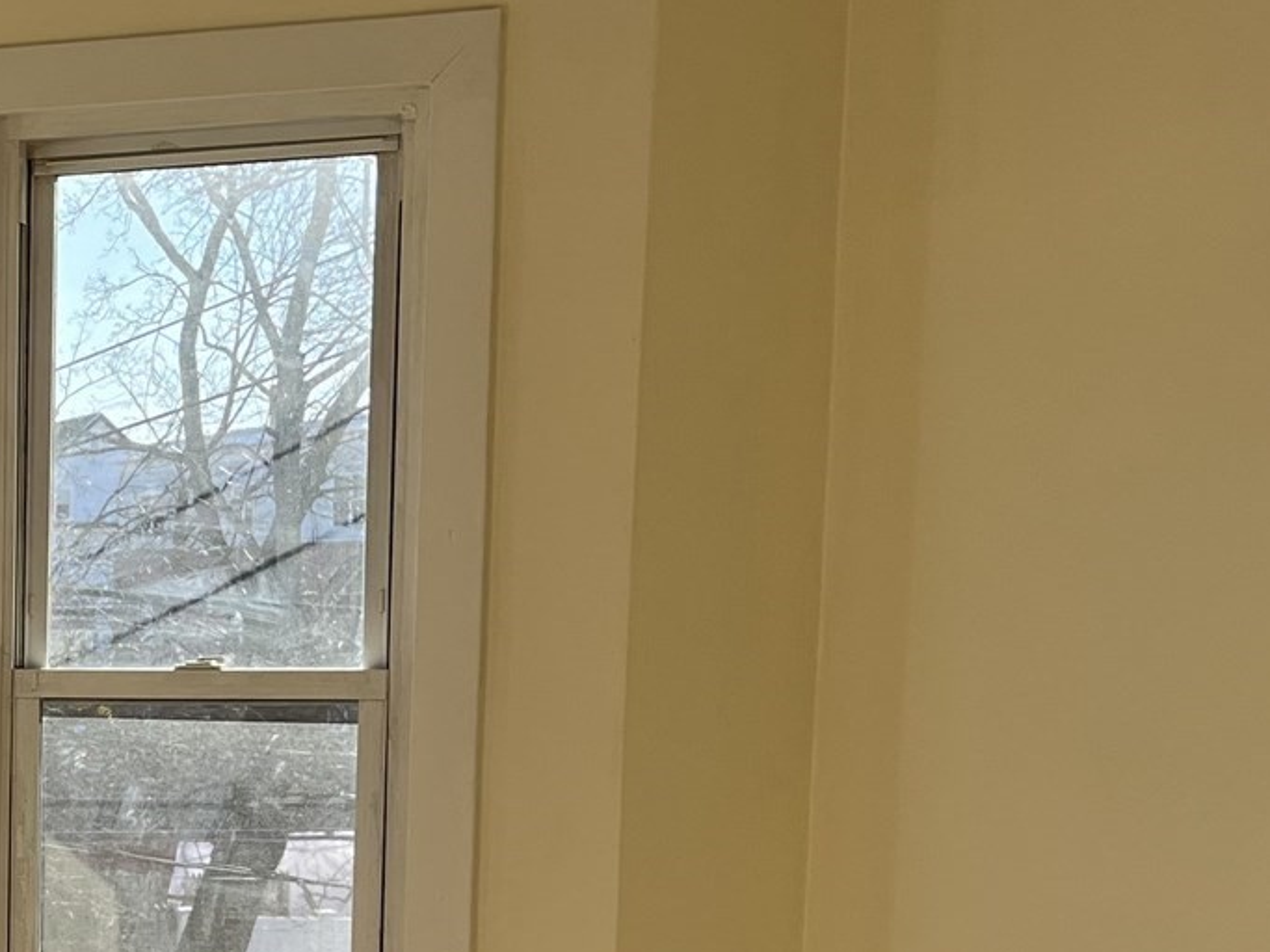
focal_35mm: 78
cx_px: -489
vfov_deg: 18.5
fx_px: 2861
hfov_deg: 21.9
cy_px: 919
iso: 50
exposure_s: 1/943
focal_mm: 5.1
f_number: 1.6
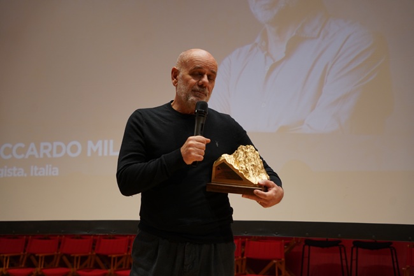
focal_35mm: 54
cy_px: 138
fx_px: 621
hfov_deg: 36.9
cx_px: 207
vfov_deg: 25.0
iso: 640
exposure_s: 1/125
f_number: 4
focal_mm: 54
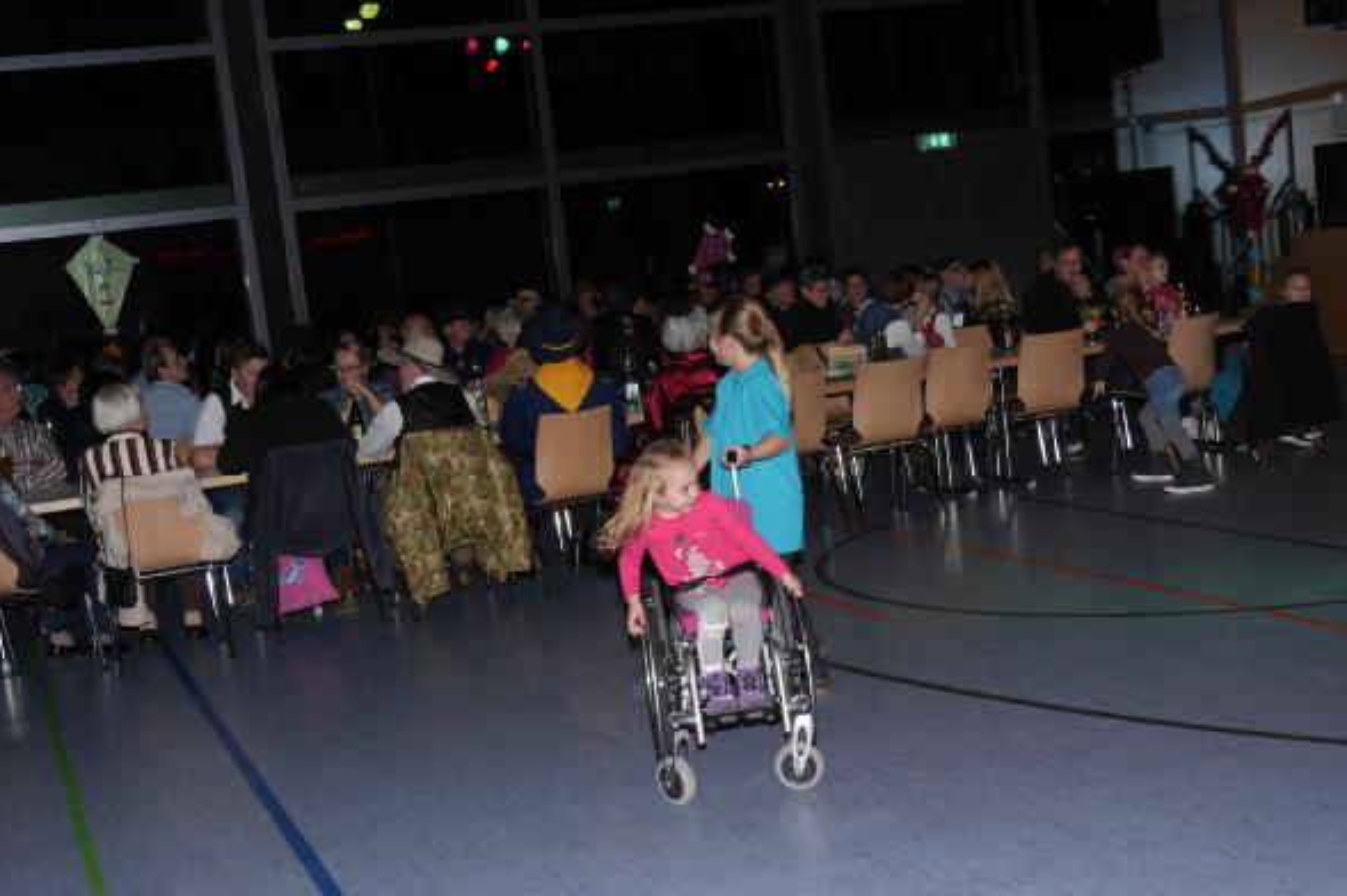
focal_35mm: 53
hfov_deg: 37.5
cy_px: 496
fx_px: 1982
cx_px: 679
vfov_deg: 25.5
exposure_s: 1/50
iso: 200
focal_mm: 25
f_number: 4.7
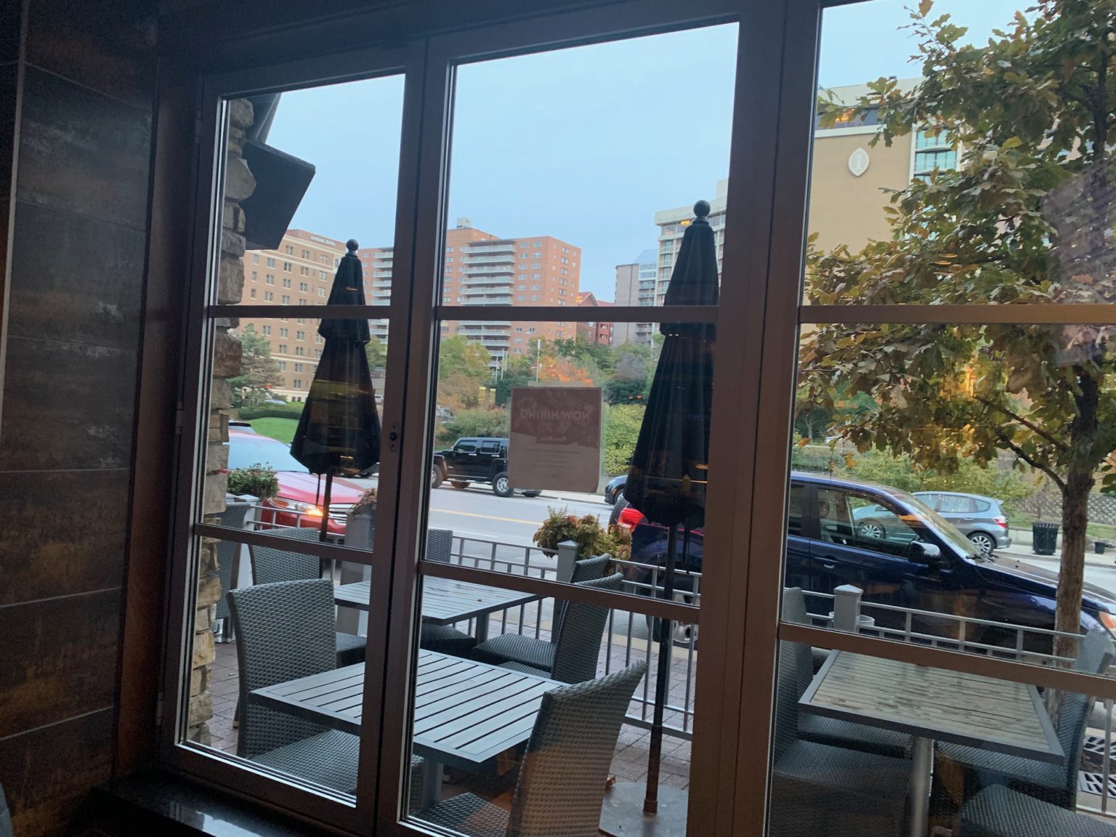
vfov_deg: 53.1
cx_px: 558
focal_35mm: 26
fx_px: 838
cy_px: 418
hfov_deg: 67.3
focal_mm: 4.25
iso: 400
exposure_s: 1/60
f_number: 1.8
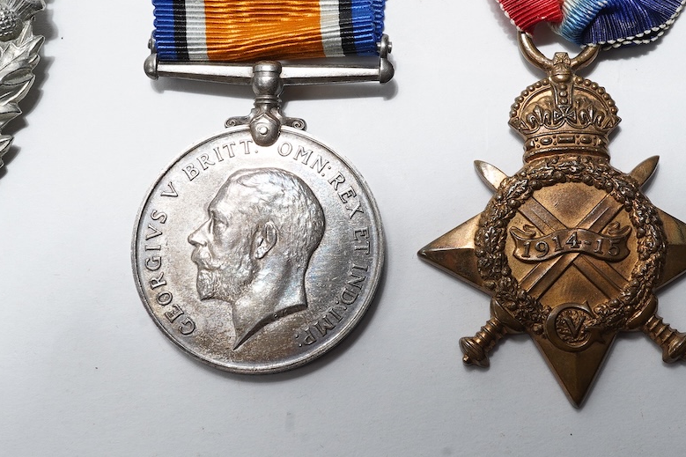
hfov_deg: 30.9
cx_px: 413
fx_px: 1238
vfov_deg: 20.9
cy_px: 204
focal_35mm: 65
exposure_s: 1/100
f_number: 22
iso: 100
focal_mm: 30
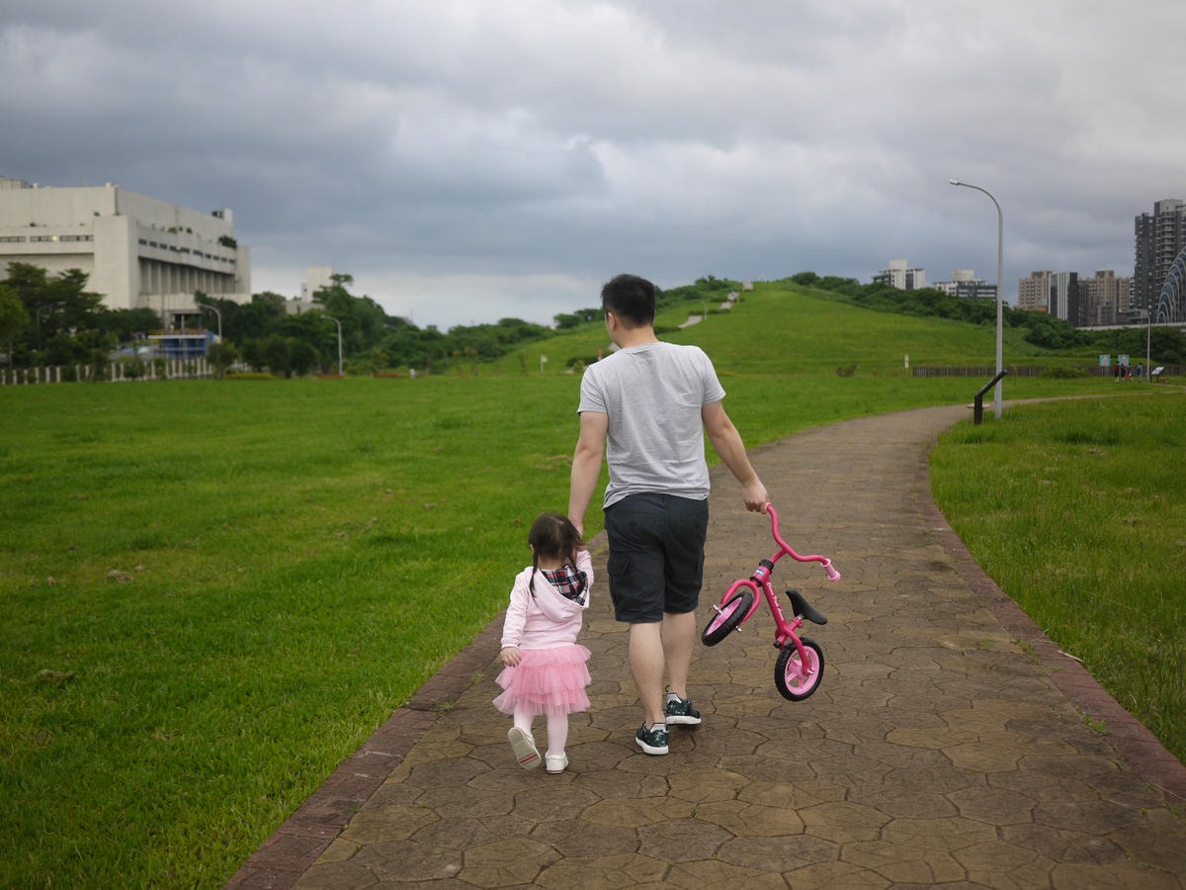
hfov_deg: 46.8
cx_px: 593
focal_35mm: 40
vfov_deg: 36.0
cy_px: 445
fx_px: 1370
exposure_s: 1/640
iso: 160
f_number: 1.7
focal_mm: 20
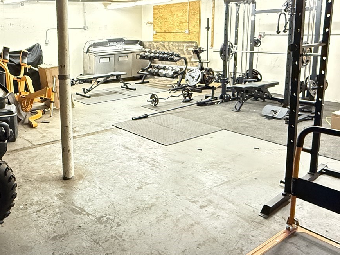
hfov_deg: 52.5
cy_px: 77
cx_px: 79
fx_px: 324
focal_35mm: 33
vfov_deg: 42.1
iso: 1000
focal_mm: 2.22
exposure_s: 1/40
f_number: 2.2
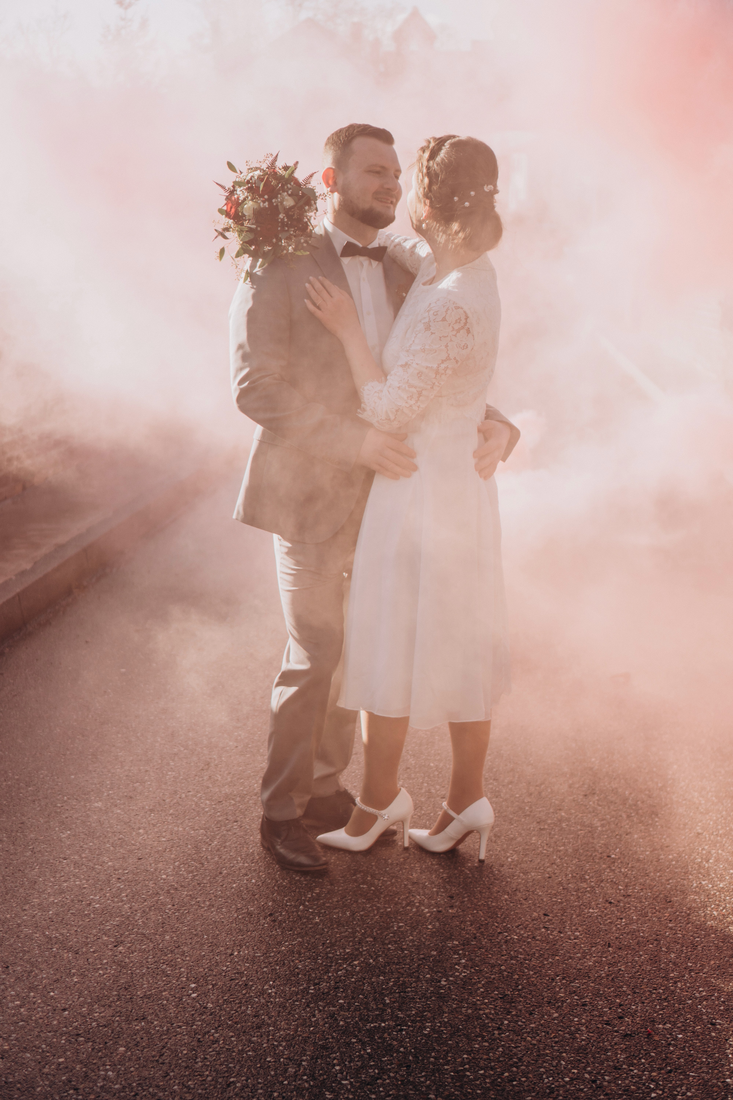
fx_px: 1603
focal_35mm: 52
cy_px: 550
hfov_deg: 25.8
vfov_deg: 37.9
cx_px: 366
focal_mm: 35
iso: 160
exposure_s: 1/4000
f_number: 1.8
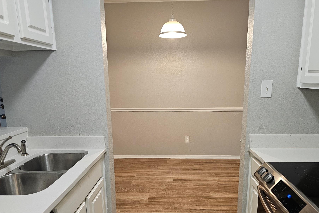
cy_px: 130
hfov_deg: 67.4
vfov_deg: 47.6
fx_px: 239
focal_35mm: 27
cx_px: 164
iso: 400
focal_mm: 6.3
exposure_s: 1/120
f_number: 1.7
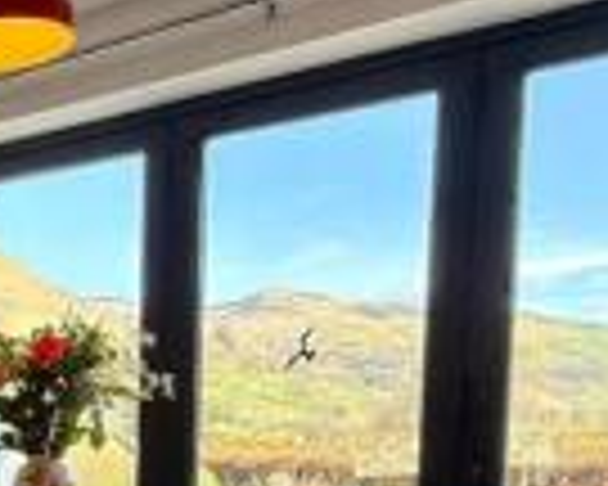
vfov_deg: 24.3
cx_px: -268
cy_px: 520
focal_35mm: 59
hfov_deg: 25.4
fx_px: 1062
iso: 160
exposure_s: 1/99
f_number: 2.2
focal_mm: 2.22
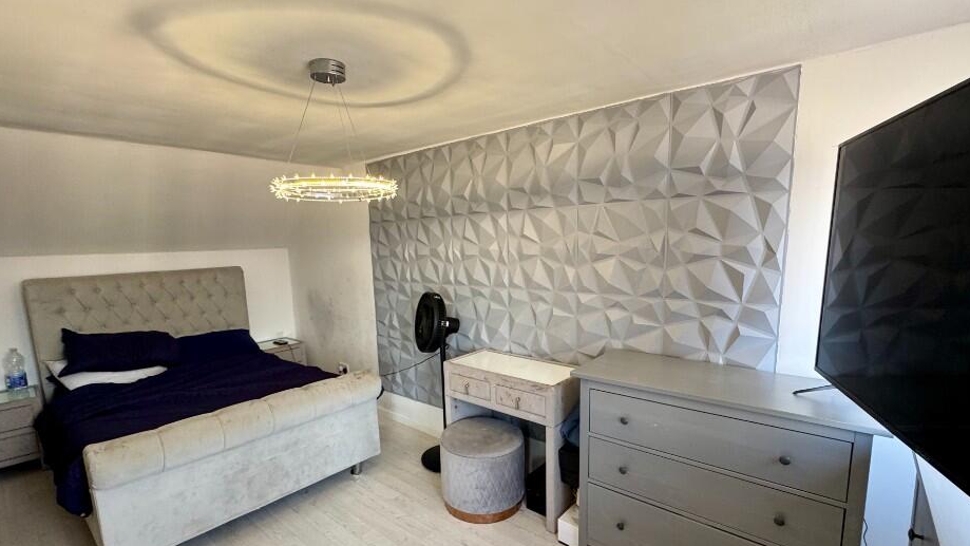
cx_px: 486
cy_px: 303
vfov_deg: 63.8
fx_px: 437
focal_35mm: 17
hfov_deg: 95.9
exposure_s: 1/100
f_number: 2.2
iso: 160
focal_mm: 2.22
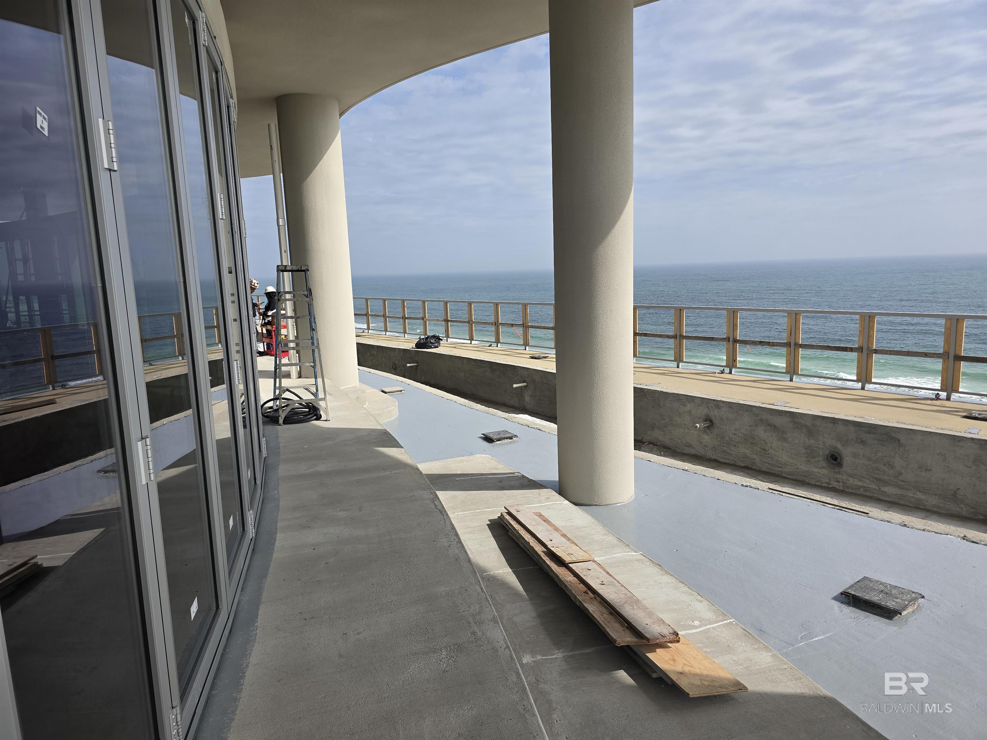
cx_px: 494
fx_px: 656
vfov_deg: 58.9
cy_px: 370
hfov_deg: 73.9
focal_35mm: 23
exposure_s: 1/1038
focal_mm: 6.3
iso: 12
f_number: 1.7
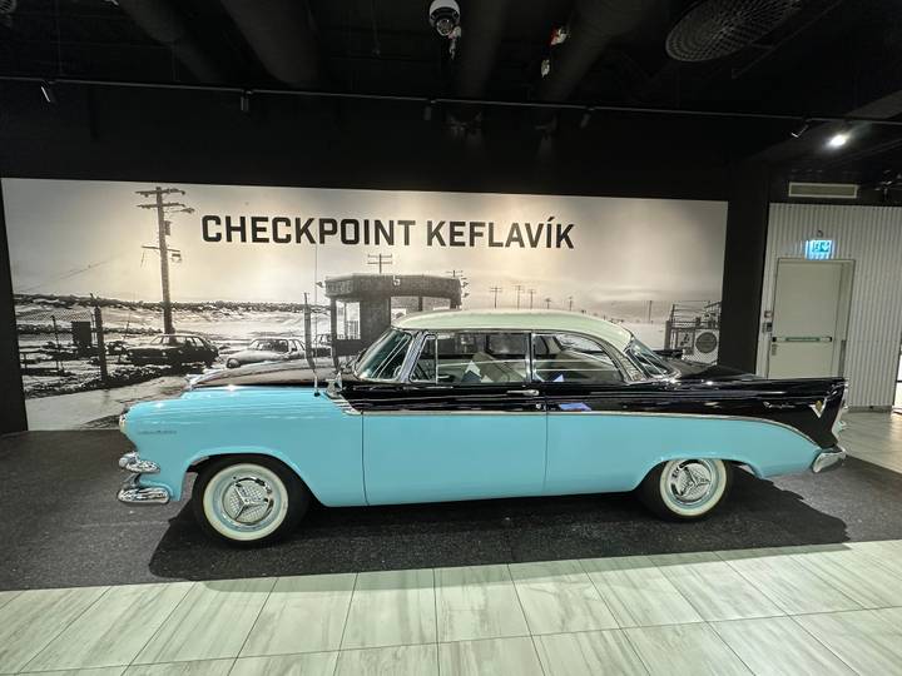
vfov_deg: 85.7
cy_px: 338
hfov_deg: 102.1
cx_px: 451
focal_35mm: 14
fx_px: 365
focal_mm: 2.22
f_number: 2.2
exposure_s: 1/50
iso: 200
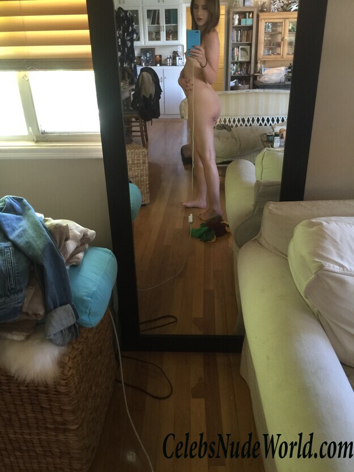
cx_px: 177
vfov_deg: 61.7
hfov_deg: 48.2
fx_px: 395
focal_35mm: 29
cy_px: 236
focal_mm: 4.15
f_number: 2.2
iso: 100
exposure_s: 1/10
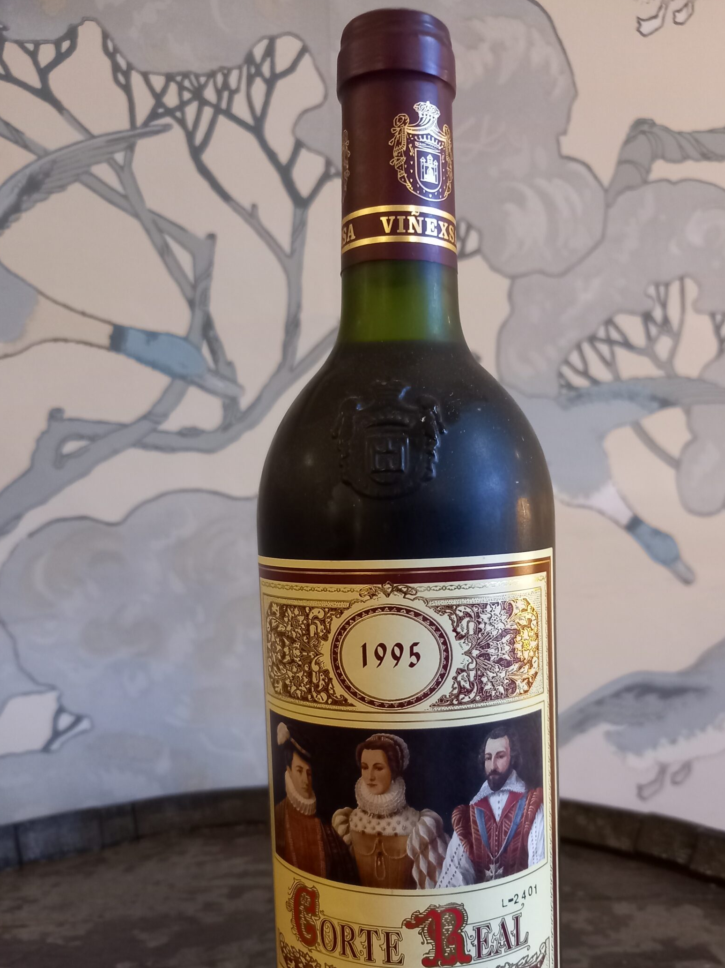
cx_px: 400
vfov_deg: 57.9
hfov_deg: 45.4
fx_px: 866
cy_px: 578
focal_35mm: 31
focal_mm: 4.6
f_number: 2
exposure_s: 1/25
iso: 400
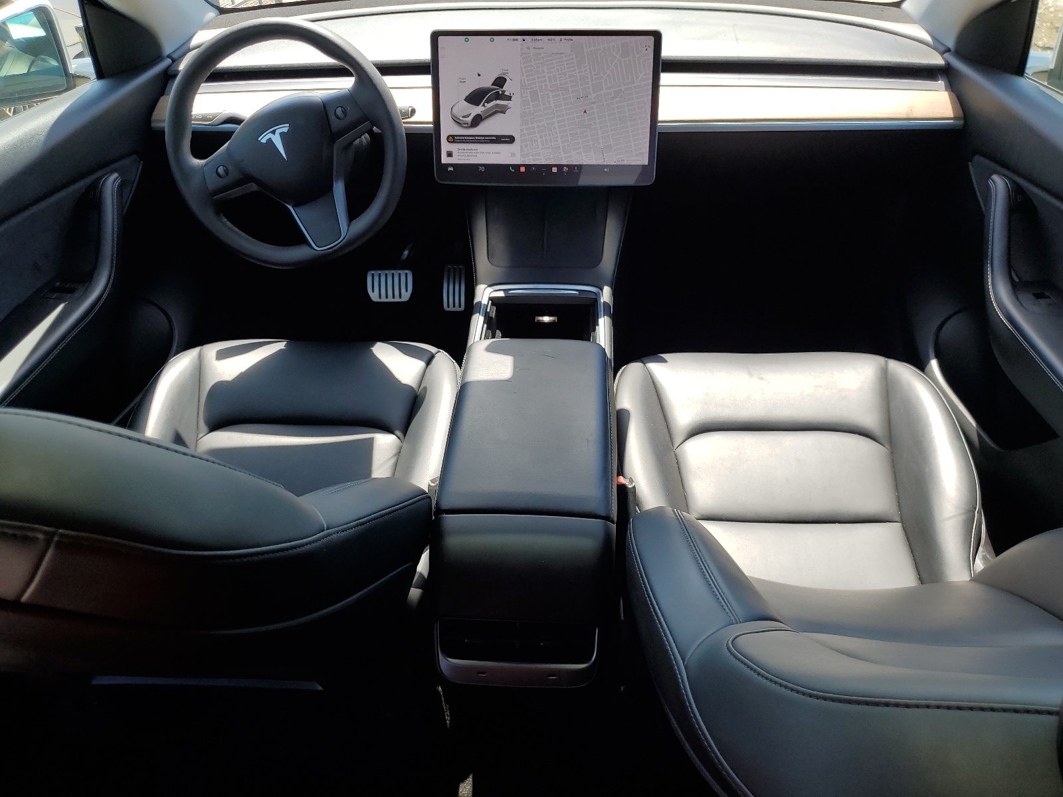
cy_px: 398
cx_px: 532
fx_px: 798
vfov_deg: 53.1
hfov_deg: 67.3
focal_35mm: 26
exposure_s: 1/588
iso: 50
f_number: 1.5
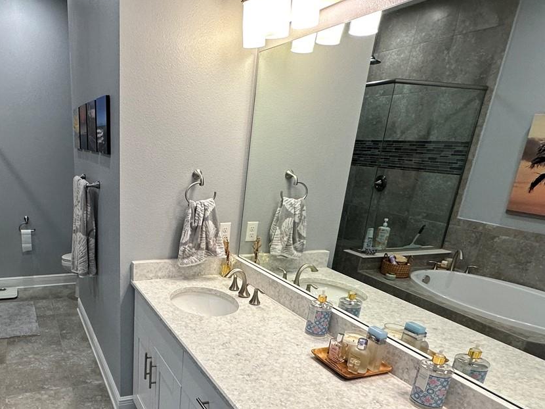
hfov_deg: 62.1
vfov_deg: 49.6
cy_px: 300
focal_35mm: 27
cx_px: 146
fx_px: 425
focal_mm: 2.22
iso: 160
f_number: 2.2
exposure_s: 1/120
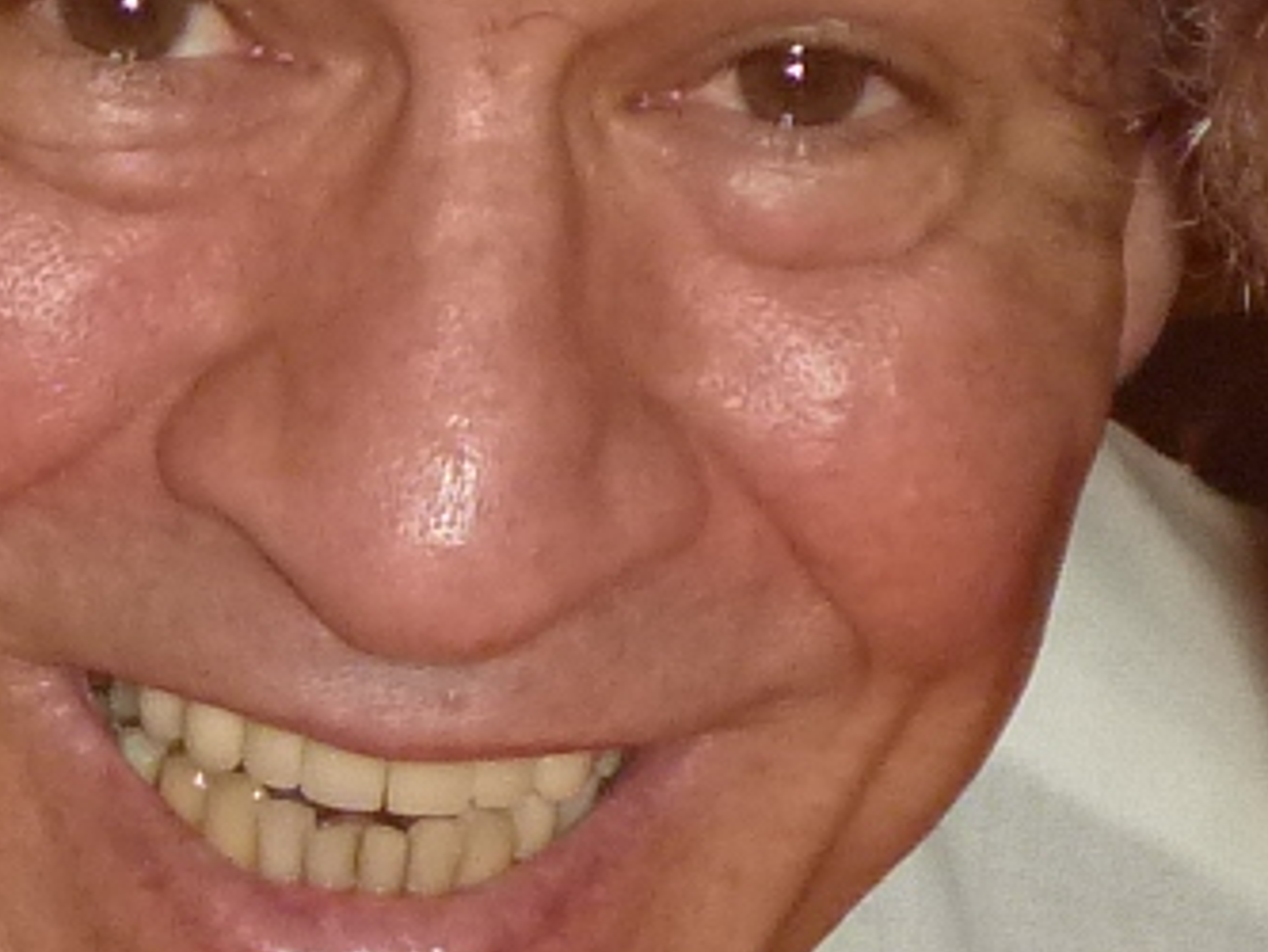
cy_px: 1219
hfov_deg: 9.2
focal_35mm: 215
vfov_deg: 6.9
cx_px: 377
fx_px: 7878
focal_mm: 6.3
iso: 250
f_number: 3.5
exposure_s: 1/30
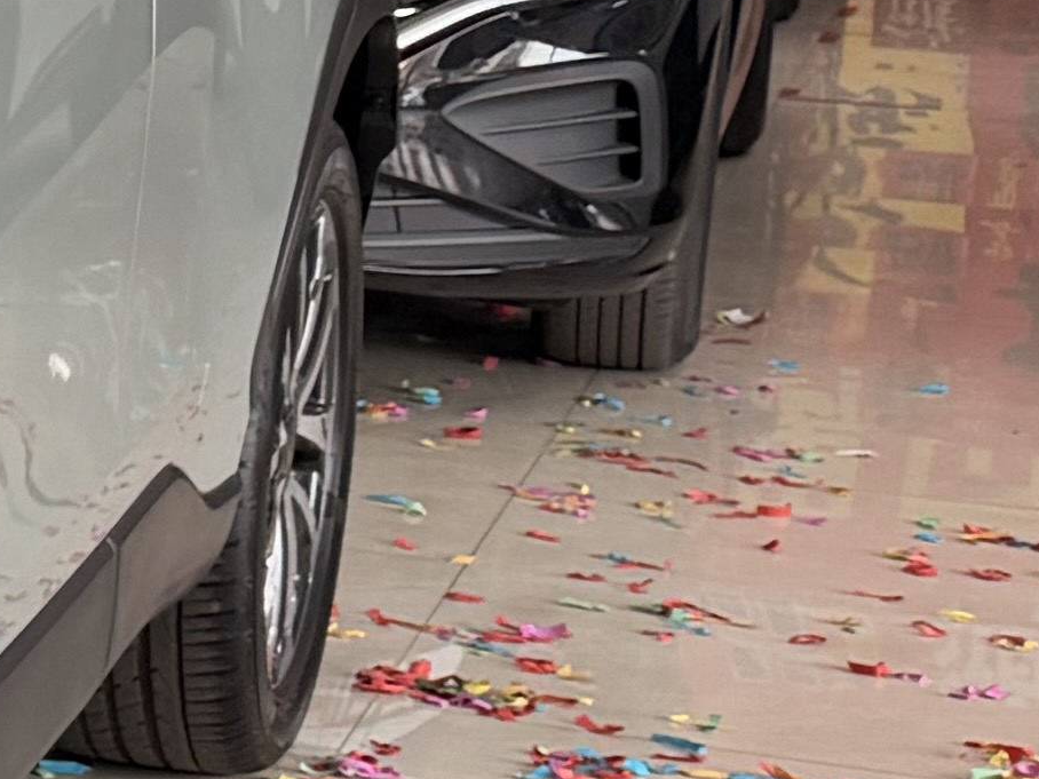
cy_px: 310
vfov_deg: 9.8
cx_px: -1708
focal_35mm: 151
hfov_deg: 10.6
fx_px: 4532
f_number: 1.78
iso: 125
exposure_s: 1/100
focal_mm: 6.76
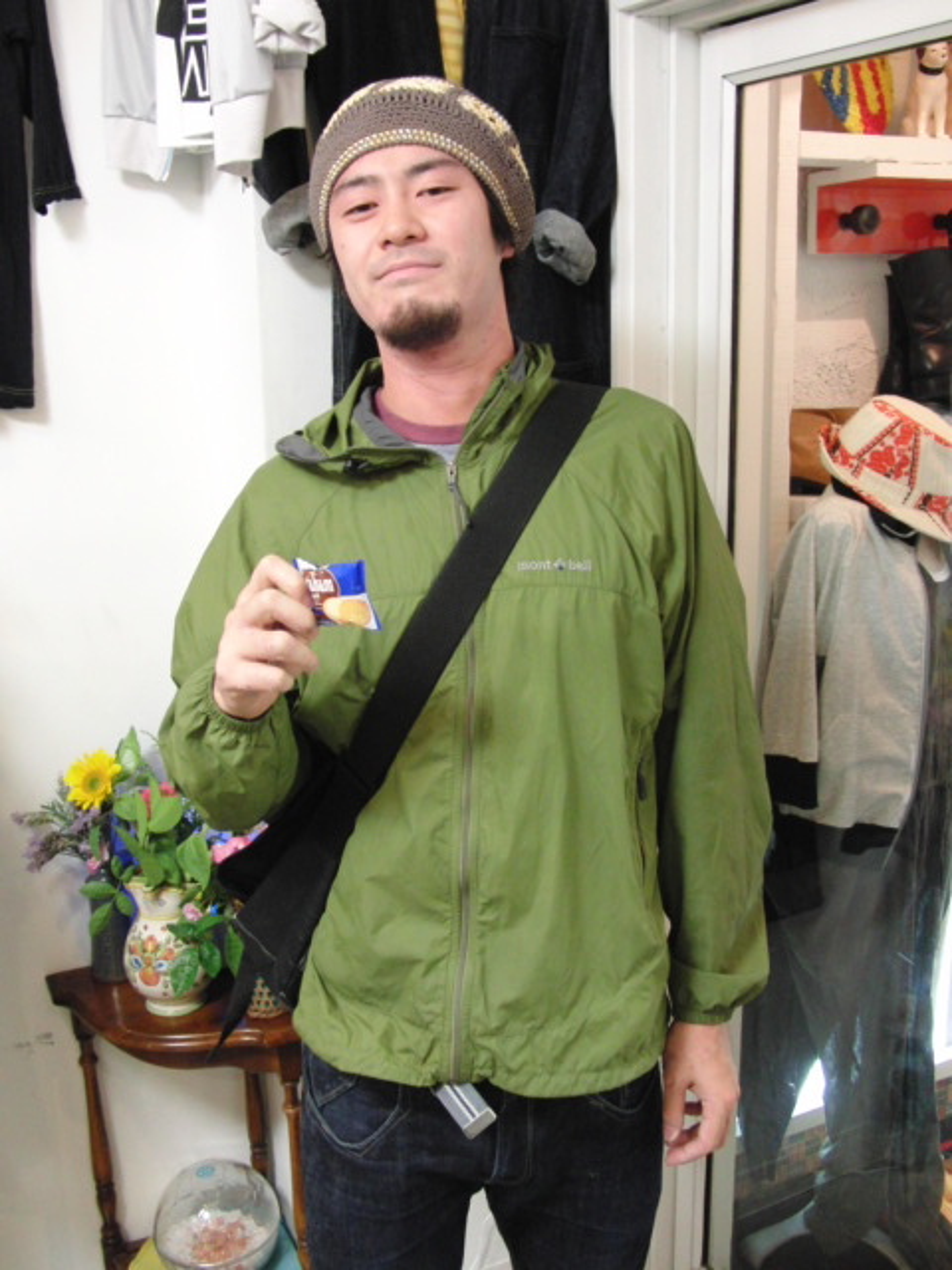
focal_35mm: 37
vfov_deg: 50.1
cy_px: 635
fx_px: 1357
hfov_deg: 38.7
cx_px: 476
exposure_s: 1/10
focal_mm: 6.42
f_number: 3.6
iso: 400
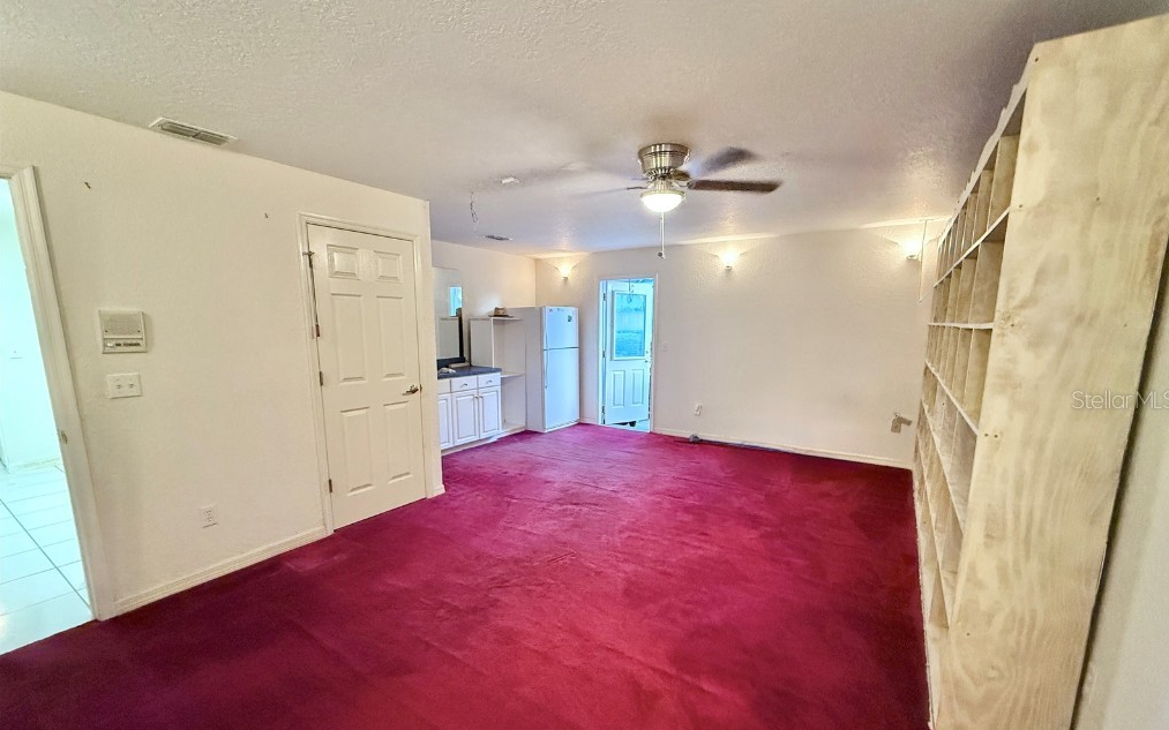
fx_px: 478
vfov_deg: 74.6
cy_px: 399
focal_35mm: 15
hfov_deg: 101.5
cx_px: 590
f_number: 2.2
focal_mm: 2.22
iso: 800
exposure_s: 1/60
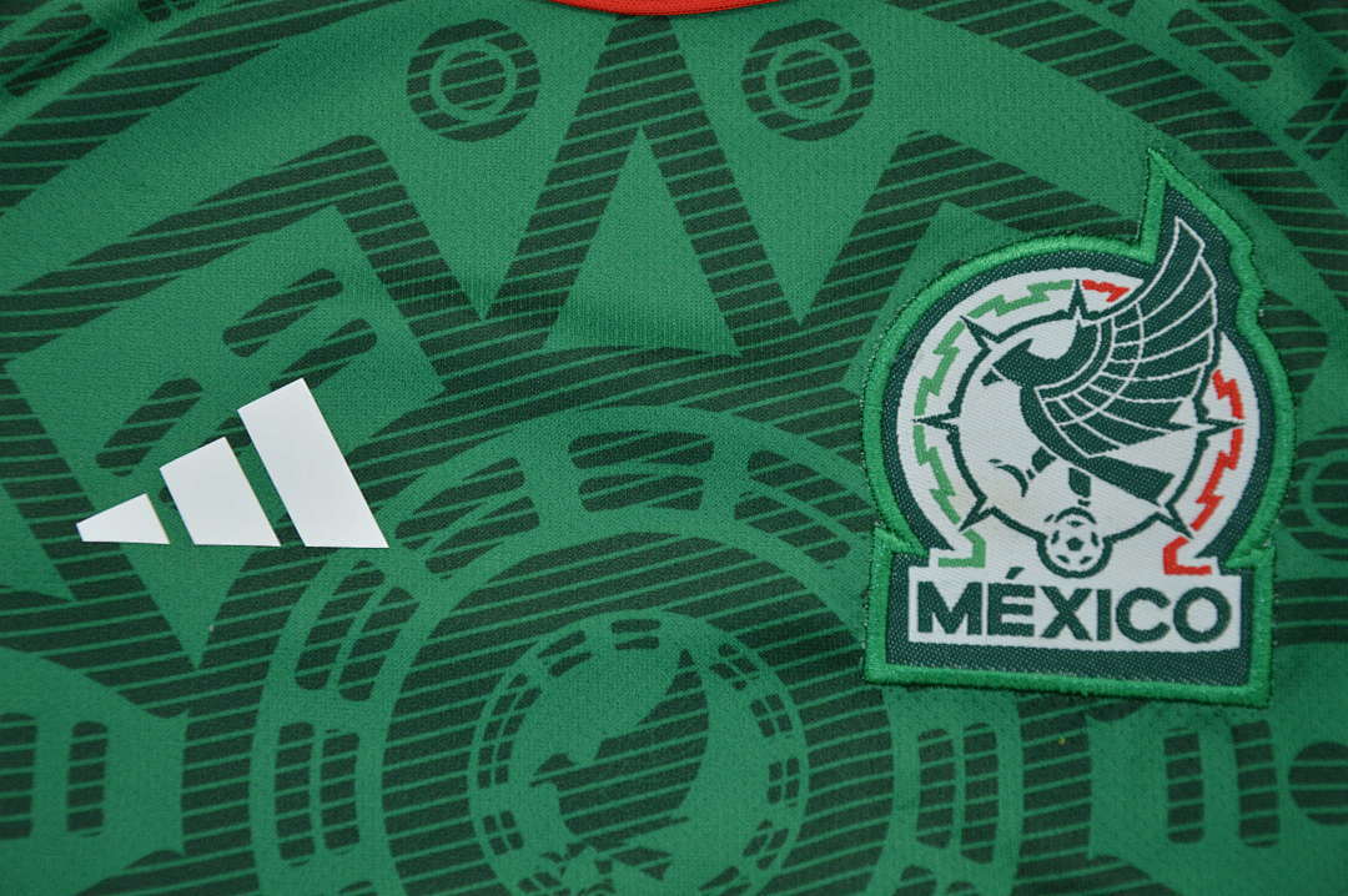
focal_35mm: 112
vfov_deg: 12.2
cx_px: 674
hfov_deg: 18.2
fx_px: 4209
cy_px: 448
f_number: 7.1
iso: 400
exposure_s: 1/200
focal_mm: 75
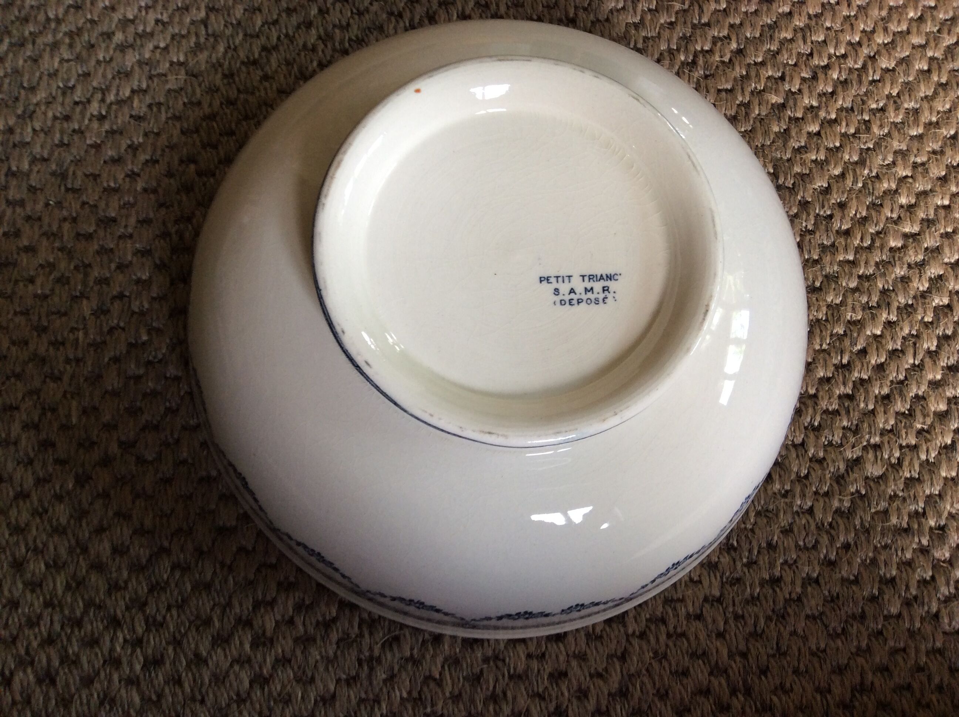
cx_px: 480
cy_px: 358
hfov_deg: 56.9
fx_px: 885
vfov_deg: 44.1
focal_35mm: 32
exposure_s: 1/25
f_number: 2.4
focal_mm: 3.3
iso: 50
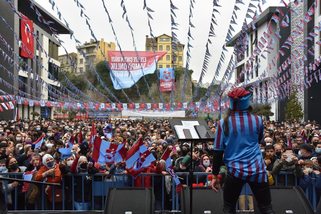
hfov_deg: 57.2
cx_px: 160
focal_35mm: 33
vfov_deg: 40.0
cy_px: 107
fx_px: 294
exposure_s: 1/160
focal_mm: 22
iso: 800
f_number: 6.3
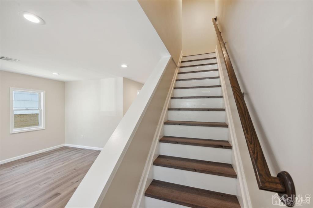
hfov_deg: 104.3
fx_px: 122
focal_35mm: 14
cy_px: 104
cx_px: 156
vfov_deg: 81.2
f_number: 8
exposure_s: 1/20
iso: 400
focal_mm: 14
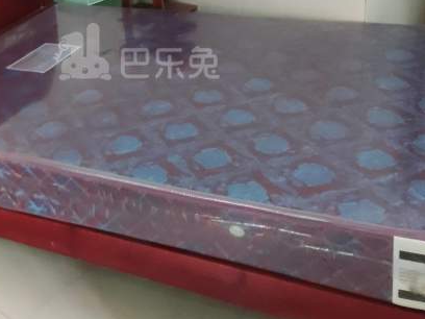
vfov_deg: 28.9
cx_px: 136
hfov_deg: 38.4
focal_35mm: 49
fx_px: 602
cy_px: 52
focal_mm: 4.71
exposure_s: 1/20
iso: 1793
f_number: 1.79
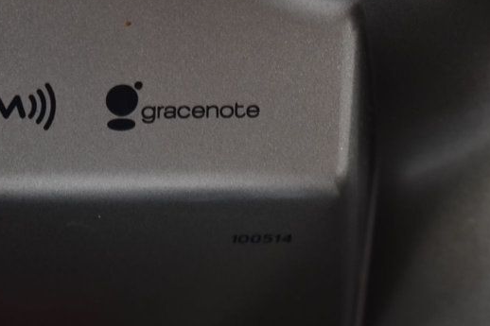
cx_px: 63
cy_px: 7
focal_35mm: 163
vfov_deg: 8.4
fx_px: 2218
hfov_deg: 12.5
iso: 400
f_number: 7.1
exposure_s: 1/25
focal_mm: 55
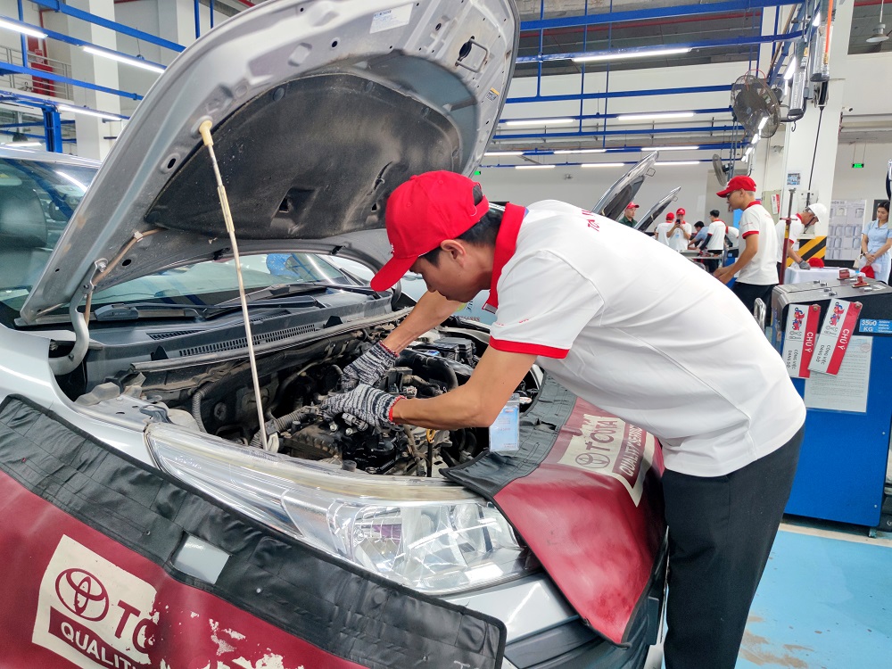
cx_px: 446
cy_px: 334
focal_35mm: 24
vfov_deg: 56.8
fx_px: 618
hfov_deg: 71.6
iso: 143
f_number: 1.69
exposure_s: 1/100
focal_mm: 6.72
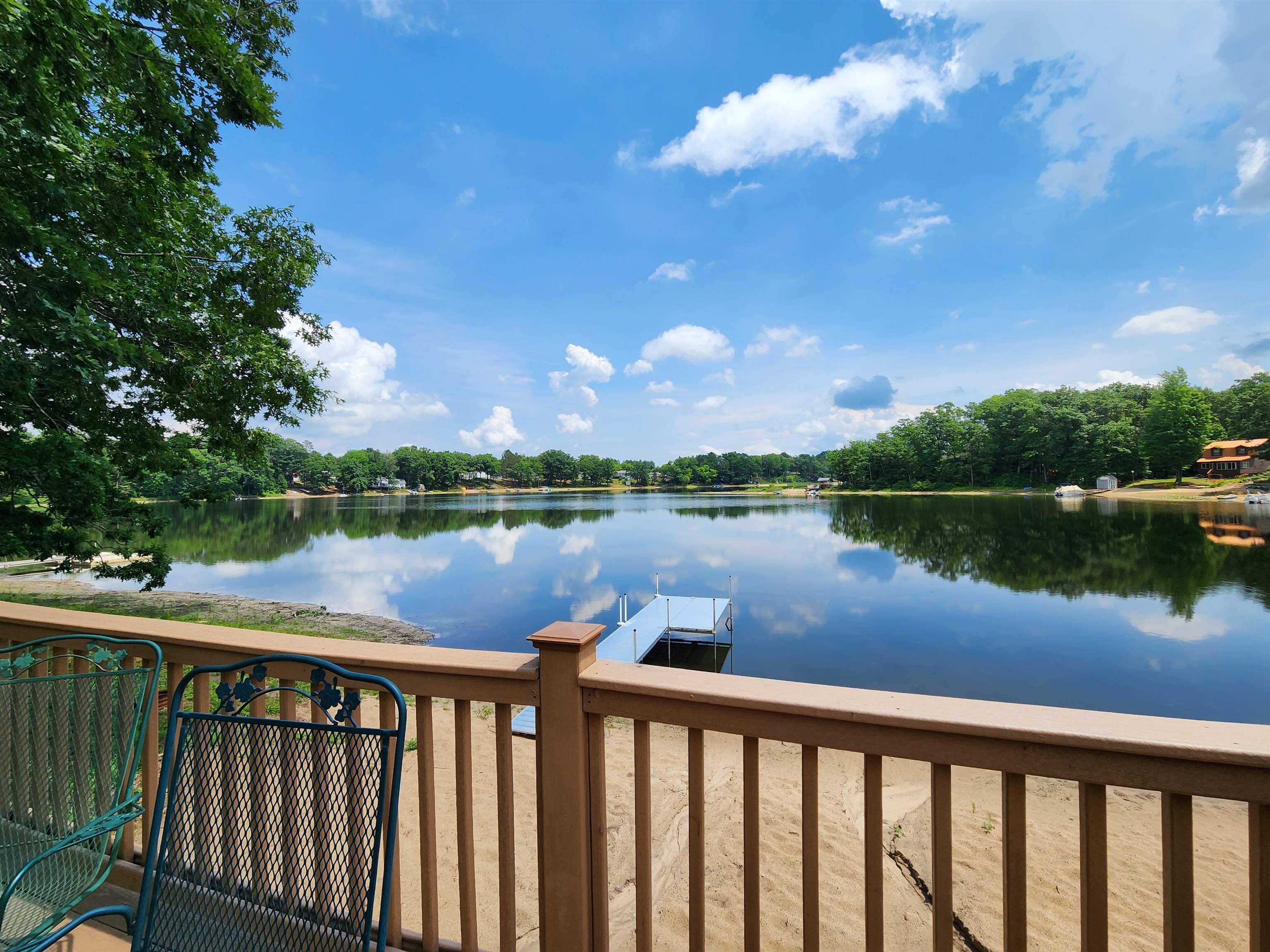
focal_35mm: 13
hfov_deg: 106.2
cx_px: 635
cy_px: 476
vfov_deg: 89.9
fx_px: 477
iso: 50
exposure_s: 1/2016
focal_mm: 2.2
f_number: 2.2
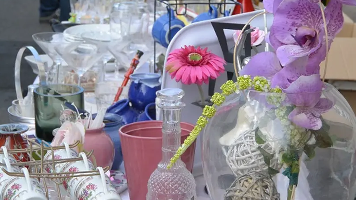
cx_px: 158
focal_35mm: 121
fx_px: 1142
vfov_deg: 10.0
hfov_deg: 17.7
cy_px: 107
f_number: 5.3
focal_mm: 28.7
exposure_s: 1/200
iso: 200
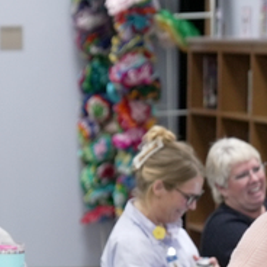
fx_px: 2897
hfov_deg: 5.3
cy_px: 424
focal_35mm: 332
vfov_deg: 5.2
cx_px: -70
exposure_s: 1/125
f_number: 2.8
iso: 800
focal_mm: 70
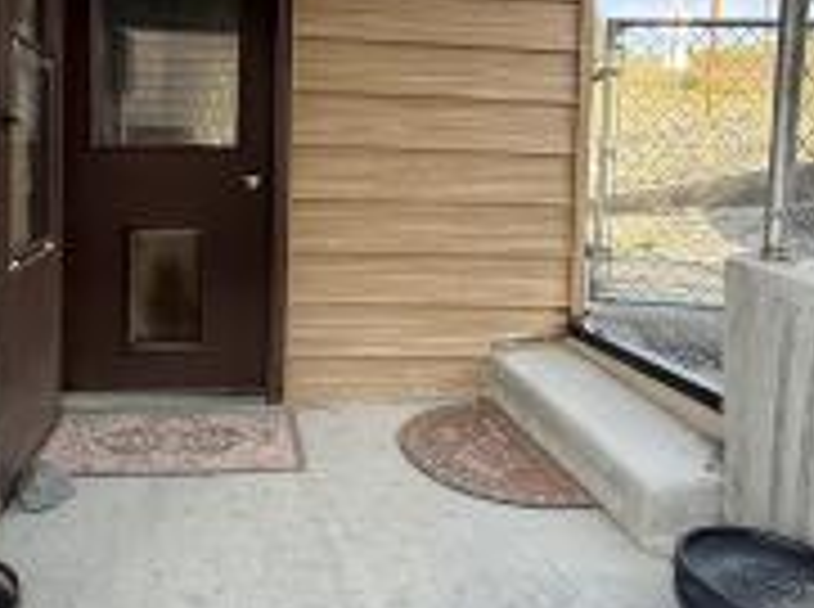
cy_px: 189
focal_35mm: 31
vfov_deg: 44.4
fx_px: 728
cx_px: 292
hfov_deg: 57.5
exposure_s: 1/143
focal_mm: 2.22
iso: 64
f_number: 2.2
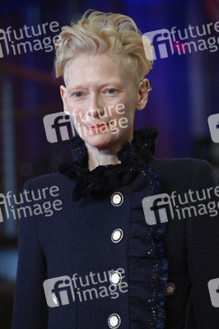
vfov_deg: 9.0
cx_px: 110
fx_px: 2102
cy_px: 164
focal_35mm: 230
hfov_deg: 6.0
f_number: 5.6
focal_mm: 230
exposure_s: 1/250
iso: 5000
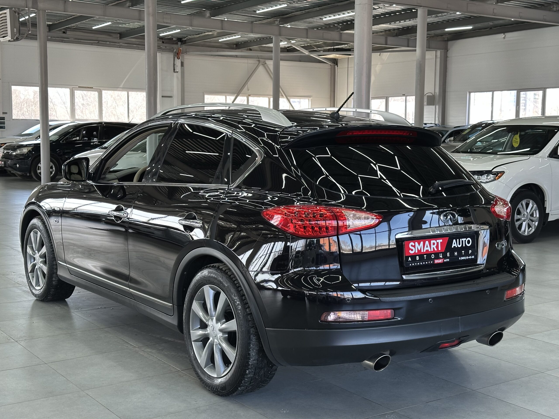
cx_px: 280
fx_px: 775
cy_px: 210
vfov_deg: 30.3
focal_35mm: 48
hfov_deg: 39.7
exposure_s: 1/100
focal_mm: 6.86
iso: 50
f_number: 1.78
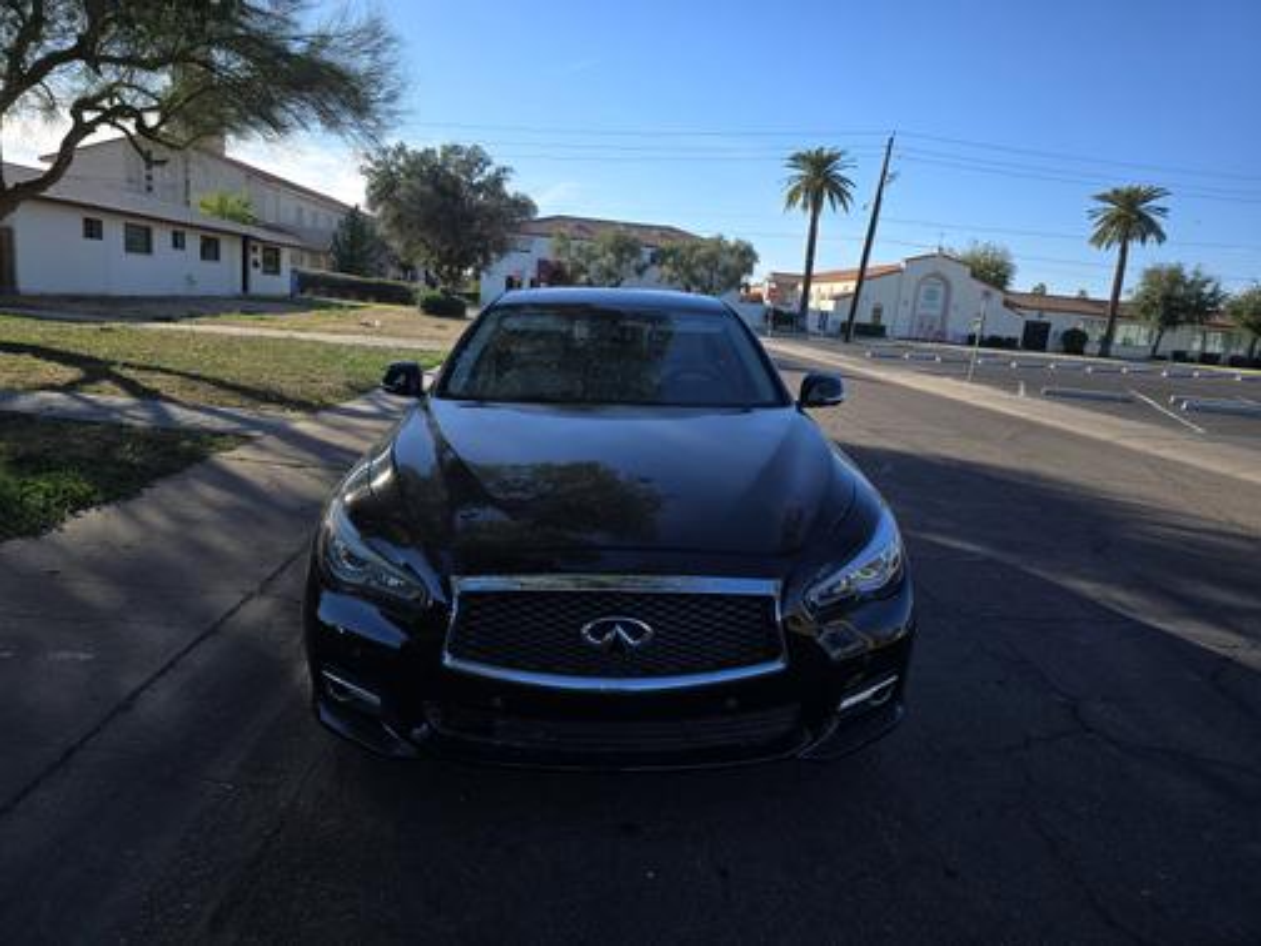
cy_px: 473
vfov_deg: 58.9
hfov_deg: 73.9
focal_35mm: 23
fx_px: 838
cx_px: 630
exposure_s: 1/487
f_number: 1.7
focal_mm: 6.3
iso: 12
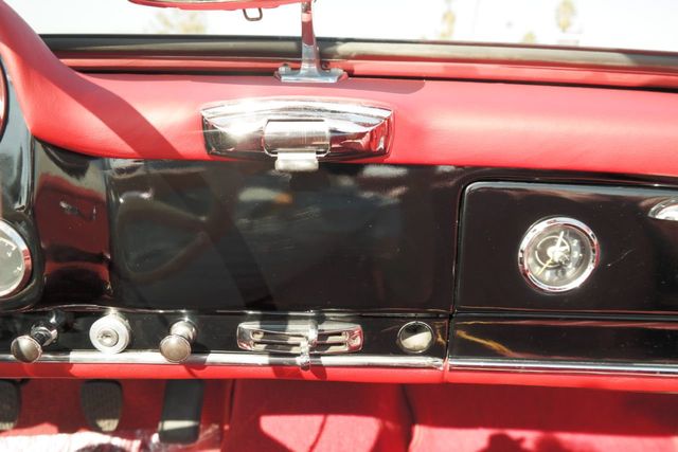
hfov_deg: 63.6
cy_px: 226
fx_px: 546
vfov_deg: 45.0
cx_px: 339
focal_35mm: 29
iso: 200
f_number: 5
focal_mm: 19
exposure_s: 1/160
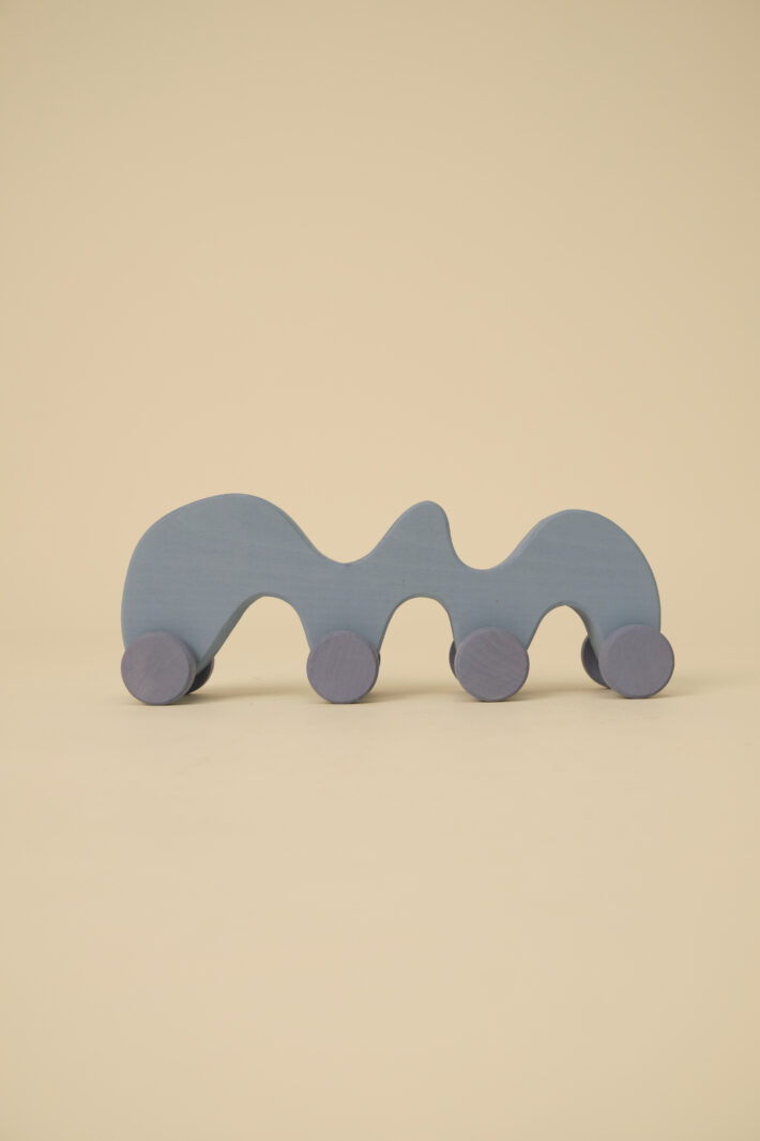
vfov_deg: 54.4
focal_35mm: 35
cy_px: 570
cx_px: 380
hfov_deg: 37.9
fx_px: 1108
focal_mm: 23
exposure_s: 1/250
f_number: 5
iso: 800
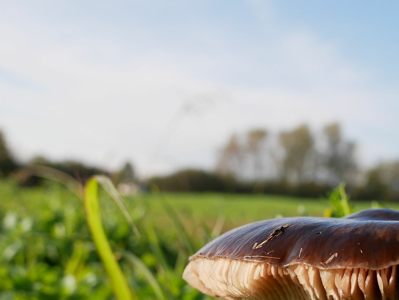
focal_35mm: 61
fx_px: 703
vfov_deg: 23.8
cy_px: 227
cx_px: 342
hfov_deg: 30.6
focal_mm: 15
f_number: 4.5
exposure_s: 1/800
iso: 200
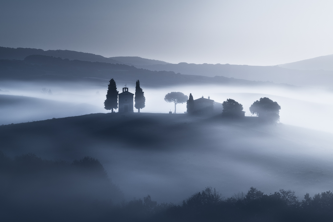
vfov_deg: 6.9
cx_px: 166
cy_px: 111
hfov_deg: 10.3
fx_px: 1850
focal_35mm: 200
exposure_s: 6
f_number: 18
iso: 100
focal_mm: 200
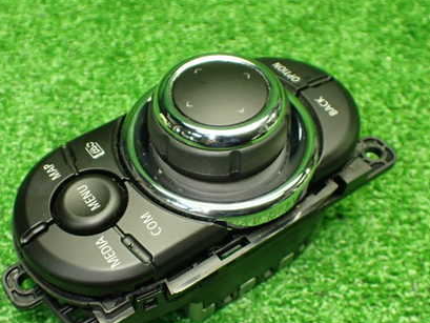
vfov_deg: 32.8
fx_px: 547
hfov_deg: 42.8
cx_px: 181
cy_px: 200
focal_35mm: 44
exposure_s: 1/125
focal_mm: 5.4
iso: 800
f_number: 2.3
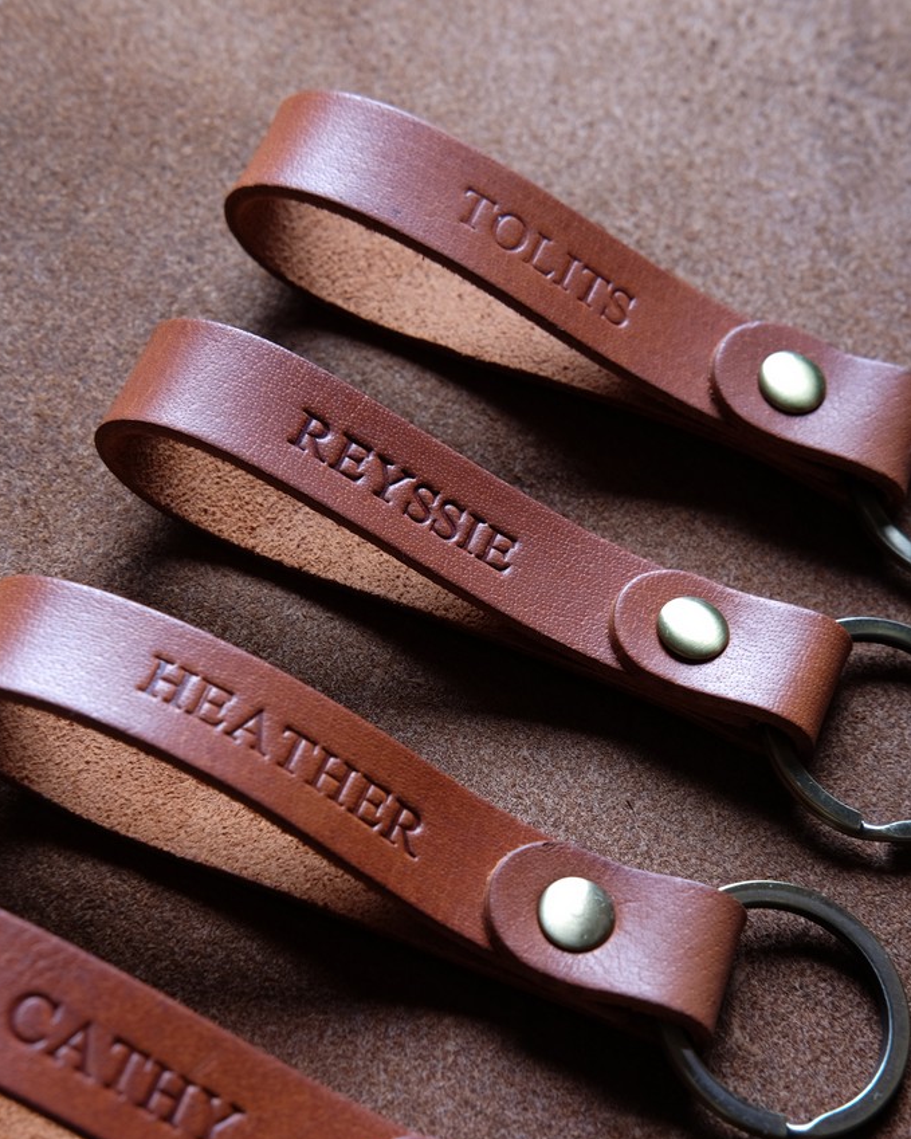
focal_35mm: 60
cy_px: 641
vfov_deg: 31.4
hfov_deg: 25.4
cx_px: 454
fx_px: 2023
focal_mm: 35
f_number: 8
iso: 100
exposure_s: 1/160
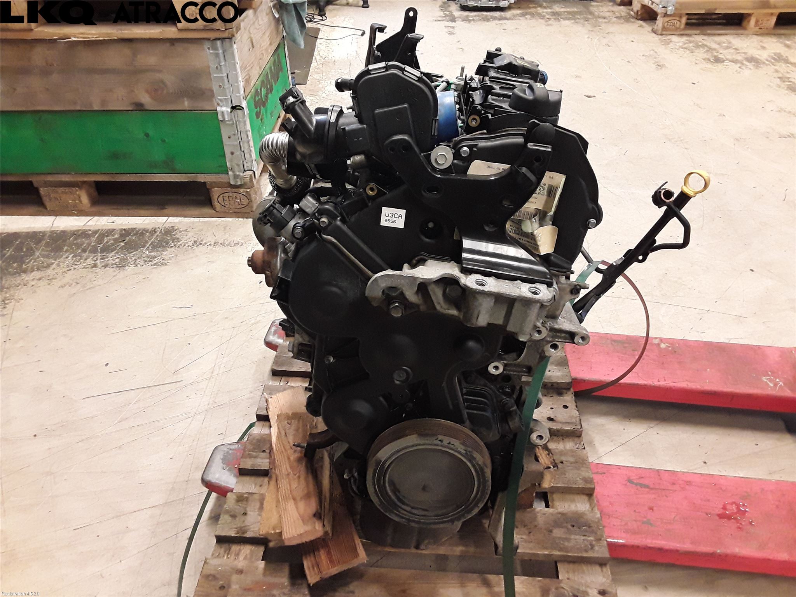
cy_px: 298
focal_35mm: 28
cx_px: 398
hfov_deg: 63.4
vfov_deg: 49.7
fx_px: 644
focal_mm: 2.91
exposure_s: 1/50
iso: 200
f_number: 1.9
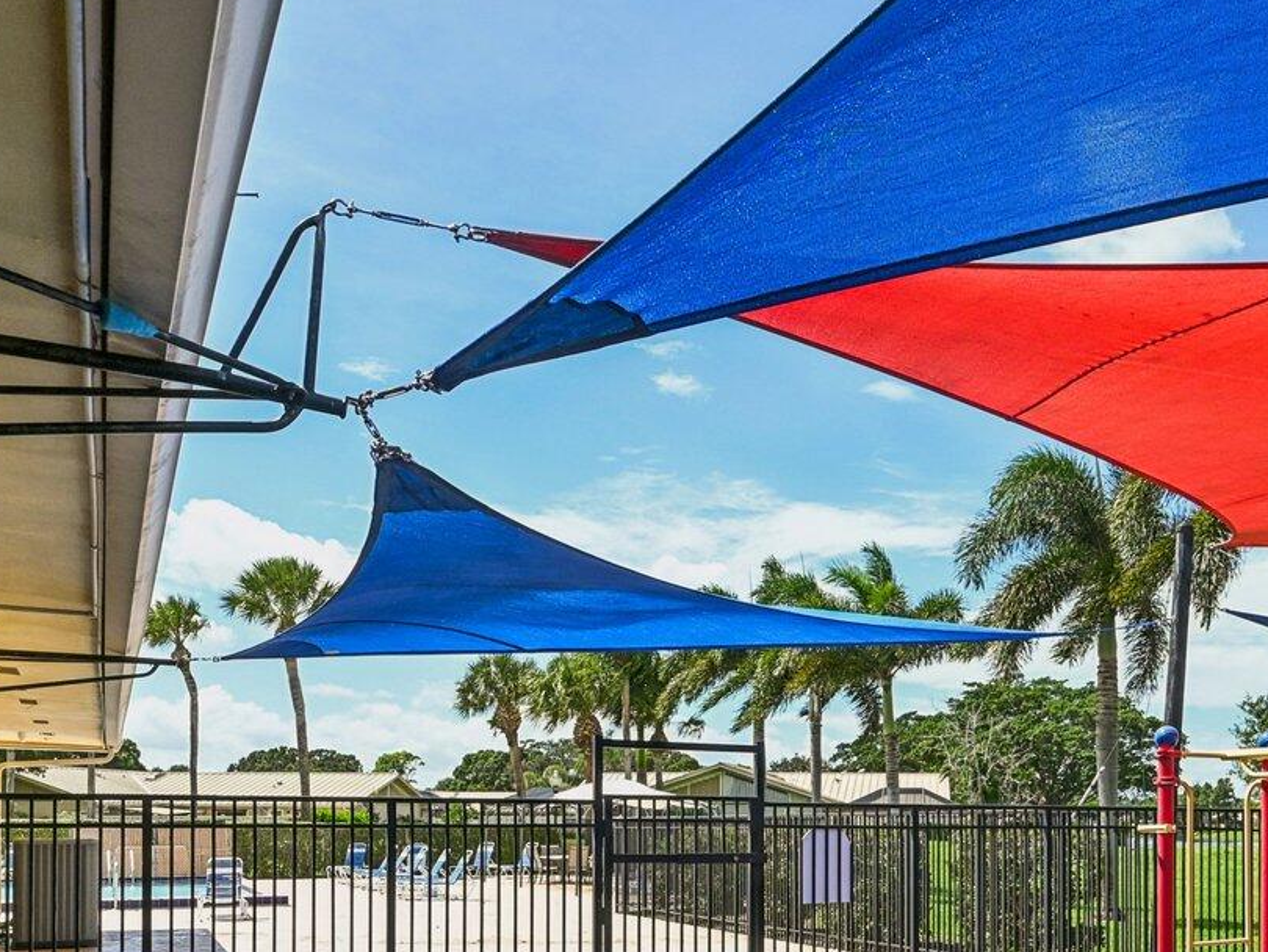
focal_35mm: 34
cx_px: 855
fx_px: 1246
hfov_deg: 52.8
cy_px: 816
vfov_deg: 39.5
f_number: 8
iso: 800
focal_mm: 14
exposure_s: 1/1250
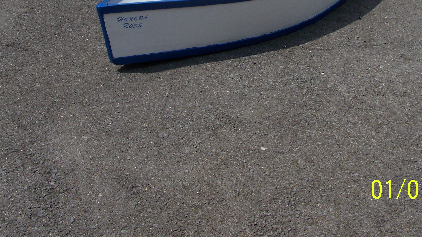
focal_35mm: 59
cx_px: 223
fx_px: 660
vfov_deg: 20.0
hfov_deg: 35.4
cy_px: 23
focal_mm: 6.3
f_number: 5.6
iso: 64
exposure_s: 1/500
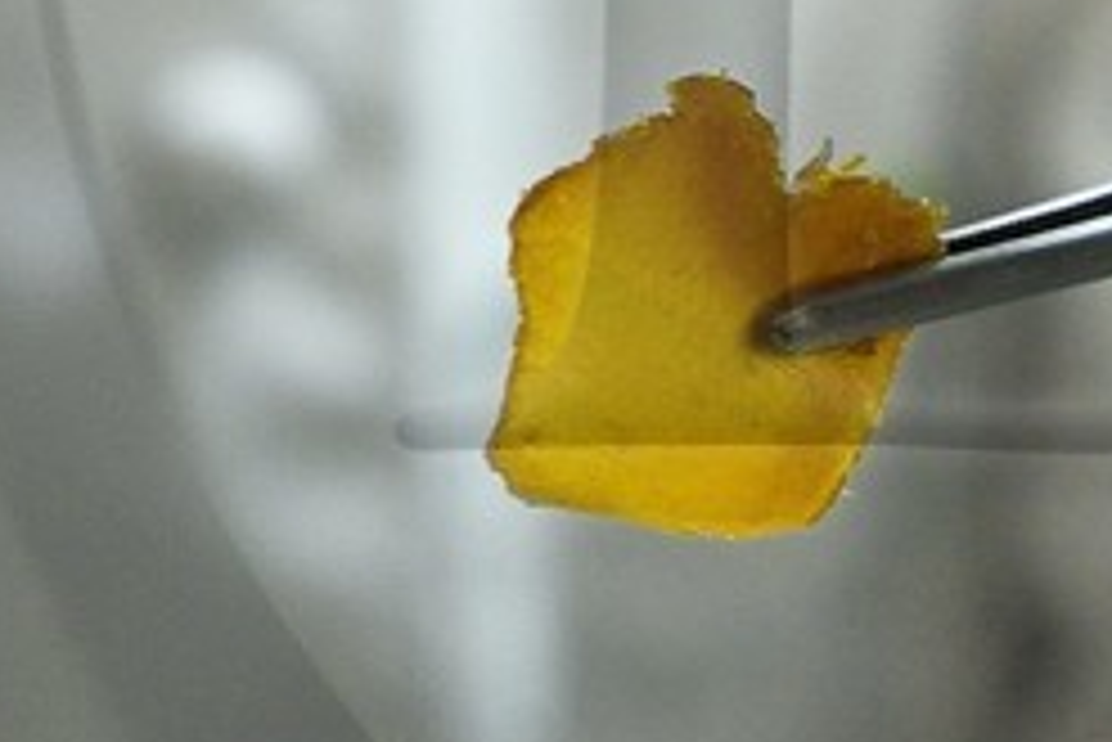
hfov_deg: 7.0
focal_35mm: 291
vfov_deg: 4.7
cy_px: -286
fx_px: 8994
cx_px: 1670
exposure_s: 1/50
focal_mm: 45
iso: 1600
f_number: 6.3
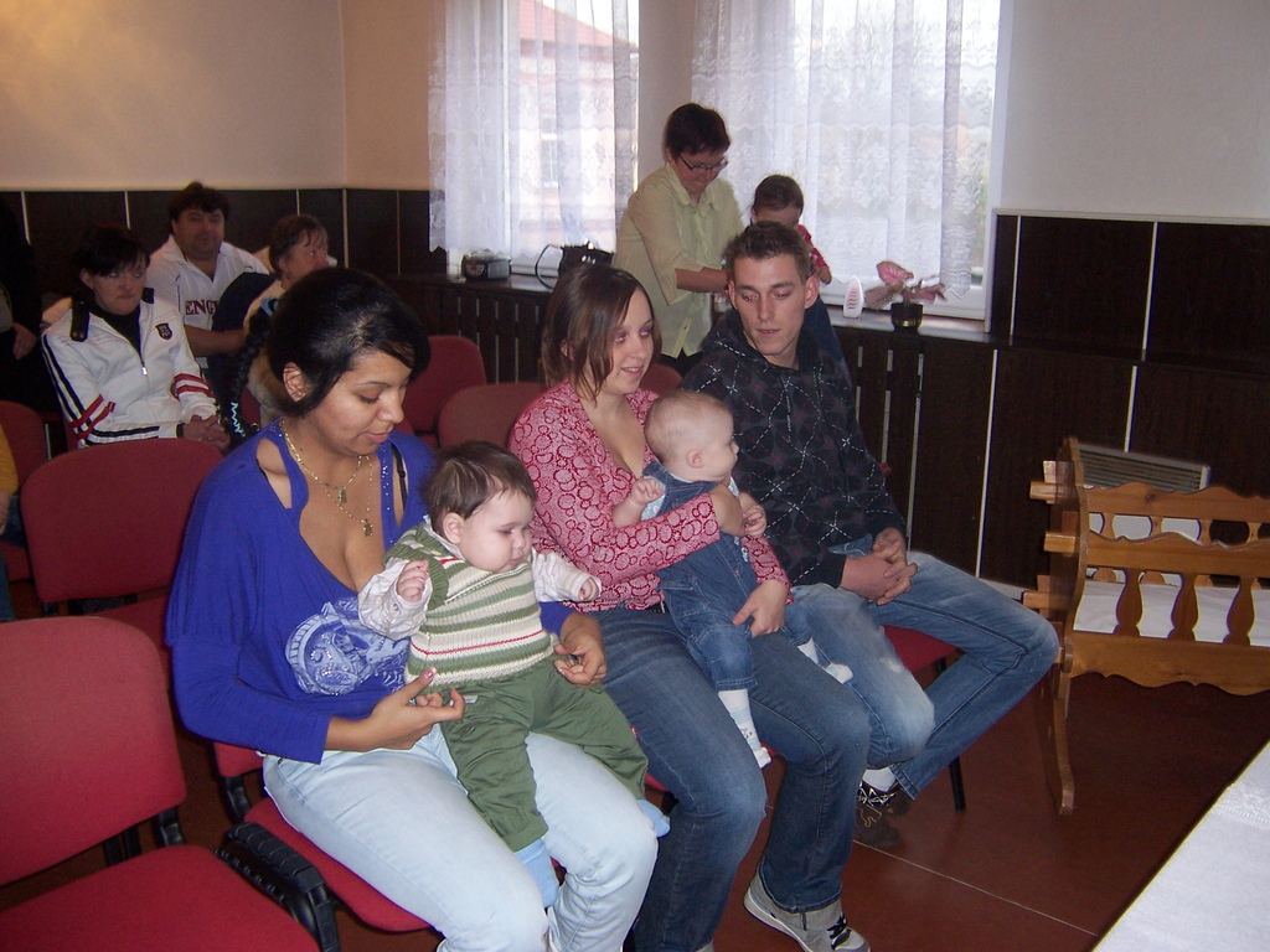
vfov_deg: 42.9
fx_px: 1211
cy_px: 476
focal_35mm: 33
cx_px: 635
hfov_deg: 55.4
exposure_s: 1/60
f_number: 2.8
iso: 140
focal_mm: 5.5
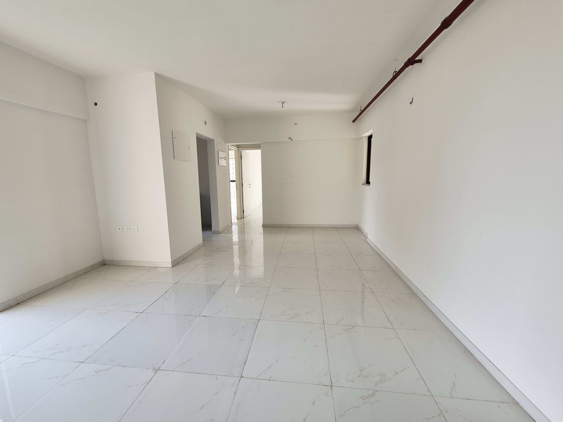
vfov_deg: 89.9
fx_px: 211
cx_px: 282
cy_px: 211
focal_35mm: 13
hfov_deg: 106.2
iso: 50
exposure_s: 1/149
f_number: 2.2
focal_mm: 1.74
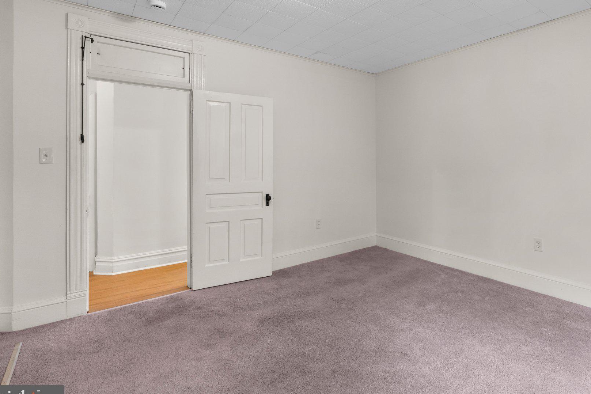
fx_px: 312
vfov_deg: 64.1
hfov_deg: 85.7
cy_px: 162
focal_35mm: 19
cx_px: 357
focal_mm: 10
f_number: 8
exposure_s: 1/2
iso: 100
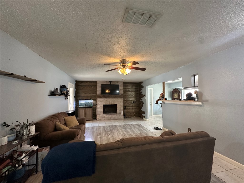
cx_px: 122
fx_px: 99
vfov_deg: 85.7
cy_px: 92
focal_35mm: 14
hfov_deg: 102.1
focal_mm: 2.22
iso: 320
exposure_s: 1/60
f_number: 2.2
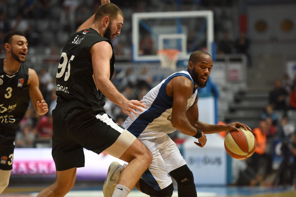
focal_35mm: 170
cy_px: 98
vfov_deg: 8.1
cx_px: 148
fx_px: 1398
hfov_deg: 12.1
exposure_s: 1/1600
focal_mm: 170
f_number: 2.8
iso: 2500
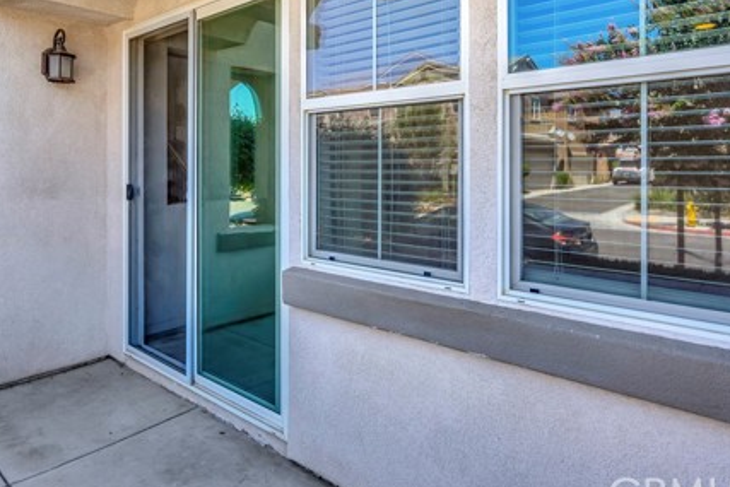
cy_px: 153
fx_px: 487
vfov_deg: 51.9
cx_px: 327
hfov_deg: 73.5
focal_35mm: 24
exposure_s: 1/80
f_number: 5.6
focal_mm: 16
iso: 100
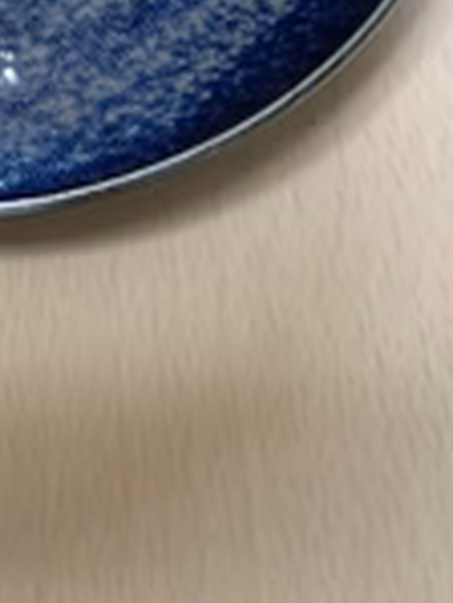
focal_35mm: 75
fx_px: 1307
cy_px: -166
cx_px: -16
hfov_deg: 19.0
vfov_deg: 23.2
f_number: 1.8
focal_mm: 3.99
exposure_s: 1/50
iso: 80
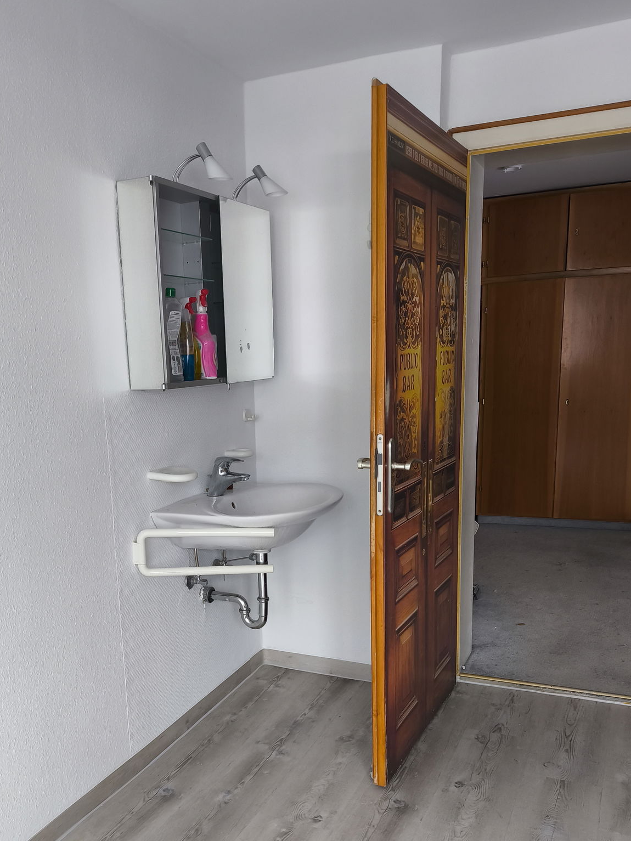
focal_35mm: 32
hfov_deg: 43.8
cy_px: 531
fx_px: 778
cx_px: 238
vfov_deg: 56.1
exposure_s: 1/50
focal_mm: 6.57
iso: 640
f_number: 1.6
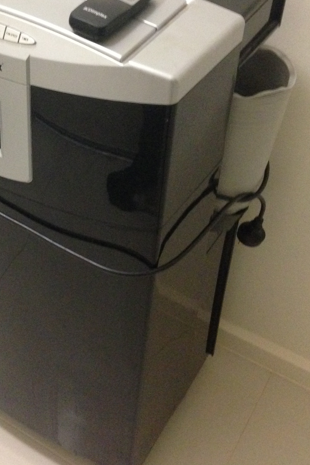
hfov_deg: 23.4
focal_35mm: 57
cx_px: 55
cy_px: 161
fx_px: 736
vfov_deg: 34.8
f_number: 2.4
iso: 500
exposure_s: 1/15
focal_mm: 4.12
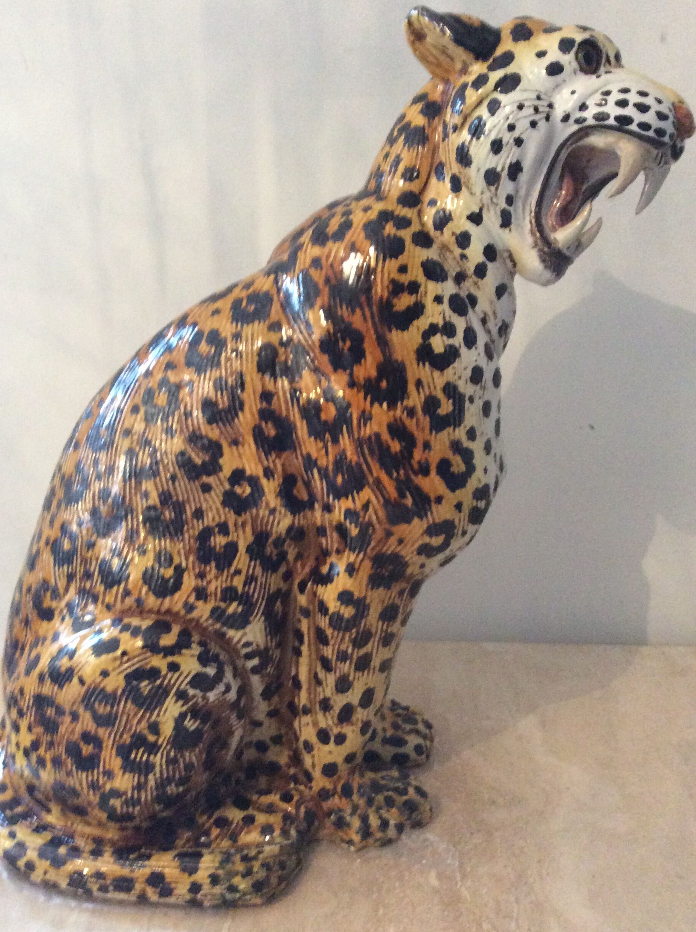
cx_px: 329
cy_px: 465
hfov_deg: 41.7
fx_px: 914
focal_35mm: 34
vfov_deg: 54.0
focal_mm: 3.3
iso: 250
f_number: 2.4
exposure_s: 1/17
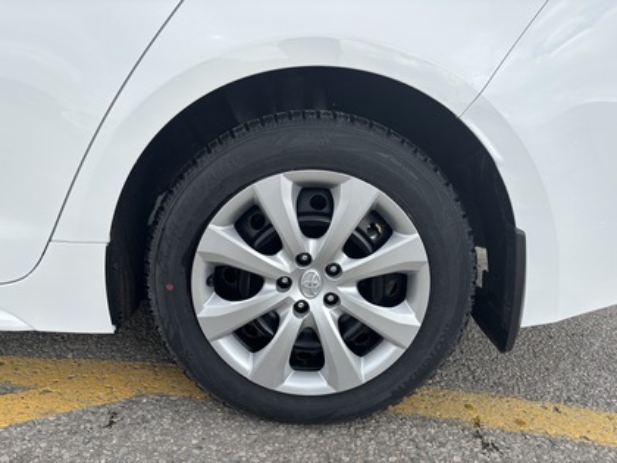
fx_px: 463
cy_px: 232
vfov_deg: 53.1
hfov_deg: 67.3
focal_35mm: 26
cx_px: 308
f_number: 1.6
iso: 50
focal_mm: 5.96
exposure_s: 1/1437
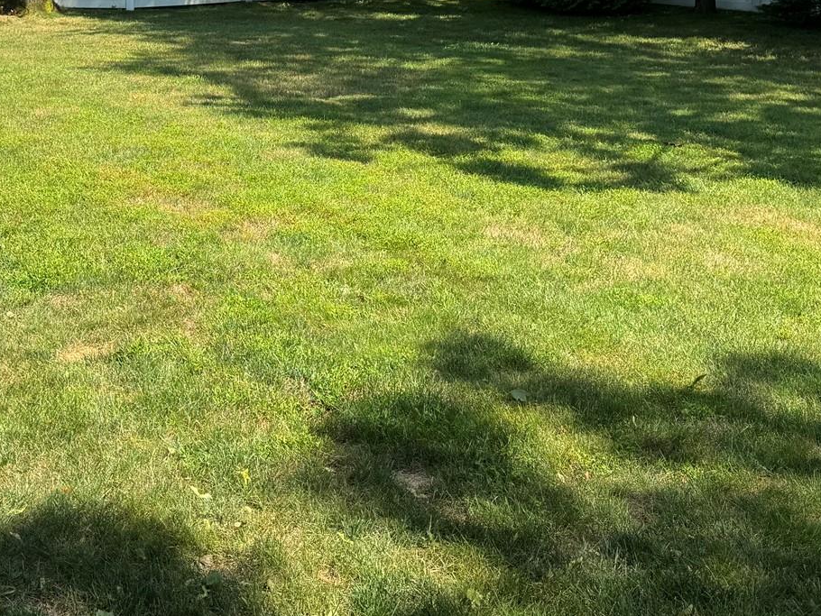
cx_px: 253
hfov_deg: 35.1
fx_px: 1281
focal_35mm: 54
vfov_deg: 25.6
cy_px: -8
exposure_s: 1/1425
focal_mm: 6.76
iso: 80
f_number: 1.78
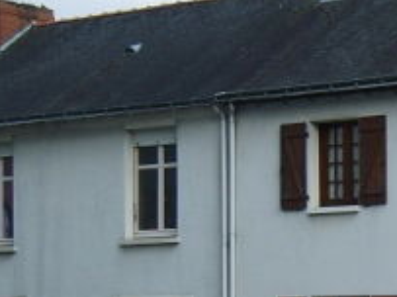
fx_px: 1914
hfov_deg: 11.6
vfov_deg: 8.8
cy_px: 342
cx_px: 483
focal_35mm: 167
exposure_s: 1/750
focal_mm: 11
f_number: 3.5
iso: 50
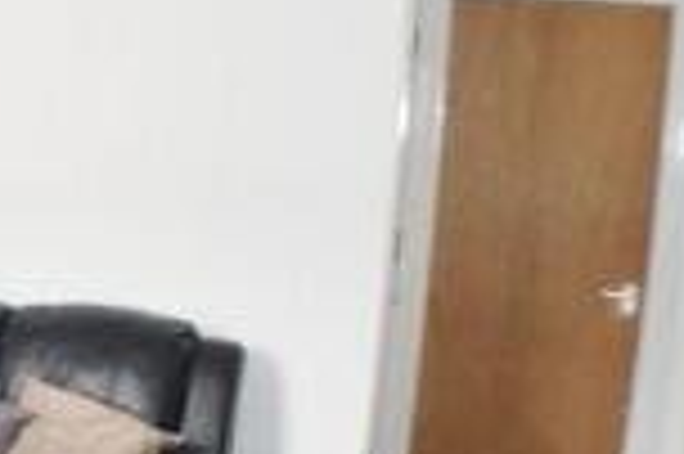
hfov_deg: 19.4
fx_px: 1871
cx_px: -158
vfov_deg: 13.8
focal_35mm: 99
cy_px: 335
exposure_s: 1/60
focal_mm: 21
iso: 1100
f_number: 3.8
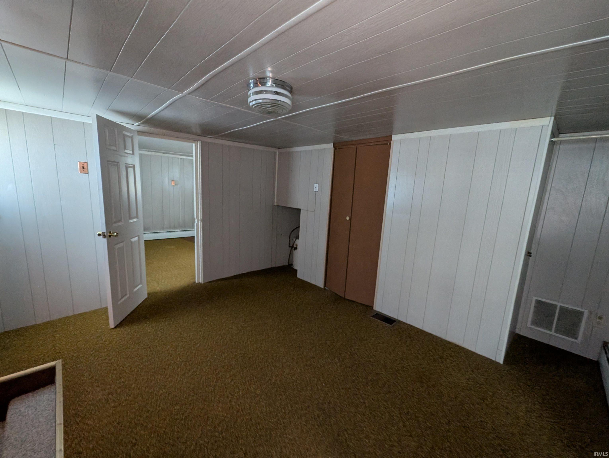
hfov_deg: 106.1
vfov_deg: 90.1
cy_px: 229
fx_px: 229
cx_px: 304
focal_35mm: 13
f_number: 2.2
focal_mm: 1.95
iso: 278
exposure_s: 1/23.8
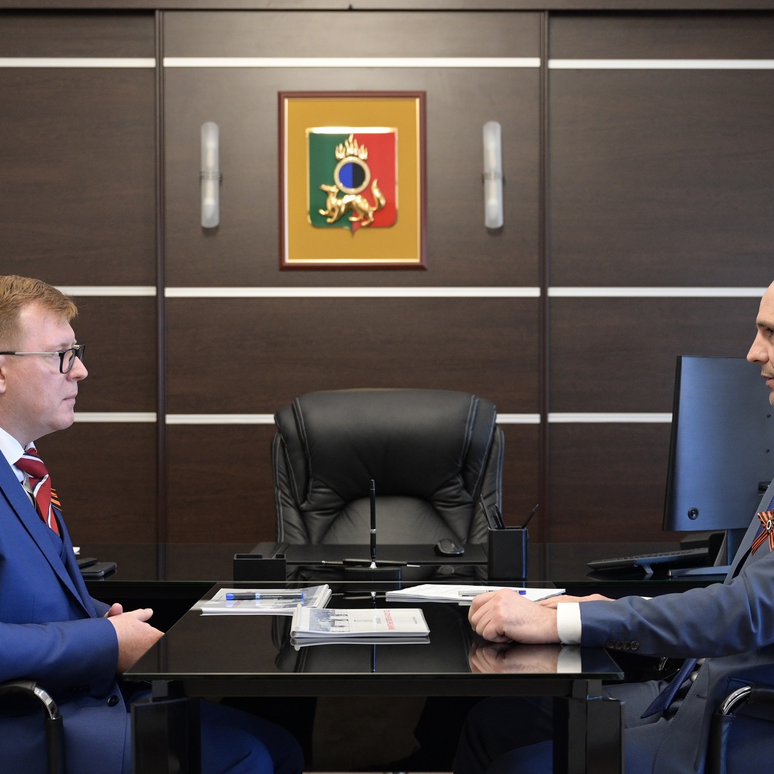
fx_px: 1442
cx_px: 381
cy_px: 389
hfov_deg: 30.0
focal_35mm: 57
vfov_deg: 30.0
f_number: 3.5
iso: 1600
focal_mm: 44
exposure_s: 1/160
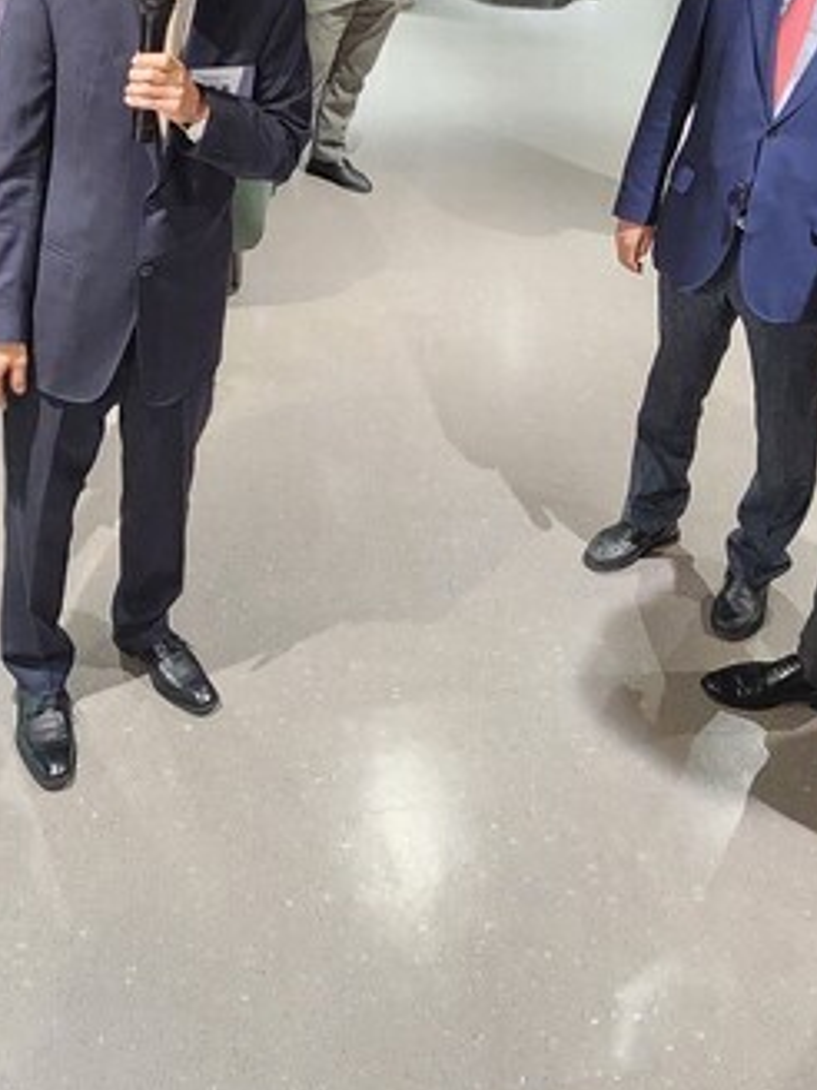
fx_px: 1196
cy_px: 199
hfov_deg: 37.4
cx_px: 279
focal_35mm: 38
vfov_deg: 46.1
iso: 400
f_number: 2.2
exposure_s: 1/60
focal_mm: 2.2
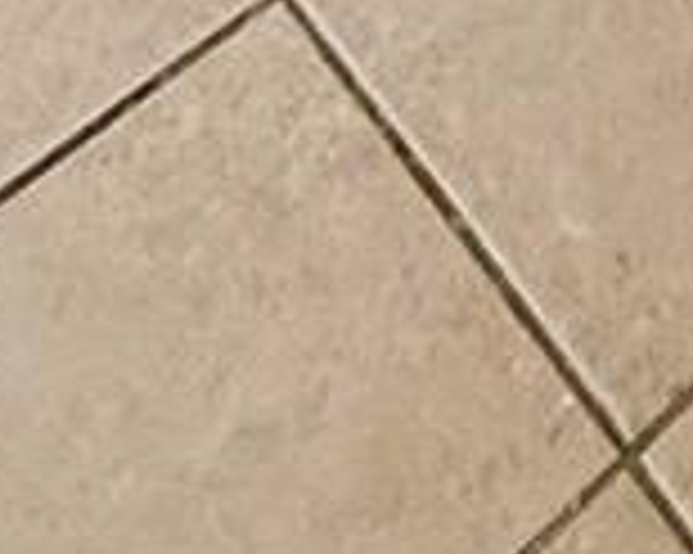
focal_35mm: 136
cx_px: 760
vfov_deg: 5.3
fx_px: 2788
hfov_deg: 13.9
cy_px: -2707
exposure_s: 1/120
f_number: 2.2
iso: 160
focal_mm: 2.22
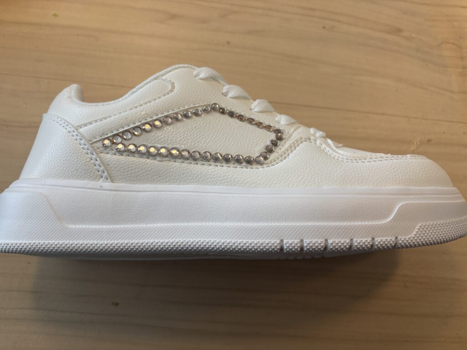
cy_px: 175
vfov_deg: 53.1
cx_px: 234
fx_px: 351
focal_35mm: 26
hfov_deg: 67.3
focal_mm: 5.96
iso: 125
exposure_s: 1/50
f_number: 1.6
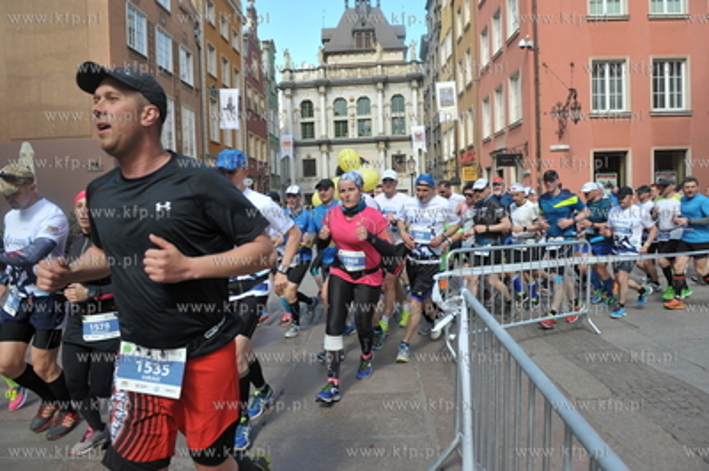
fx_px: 472
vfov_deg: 53.1
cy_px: 236
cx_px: 354
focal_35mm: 24
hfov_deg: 73.8
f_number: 5.6
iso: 400
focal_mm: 24
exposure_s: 1/640
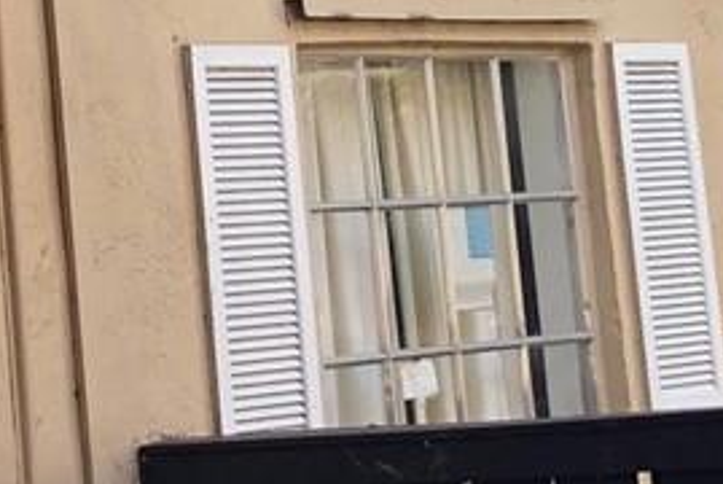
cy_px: -288
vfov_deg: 7.8
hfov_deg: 11.8
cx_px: 167
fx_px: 3478
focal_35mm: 173
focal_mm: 3.99
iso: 20
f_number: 1.8
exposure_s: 1/405
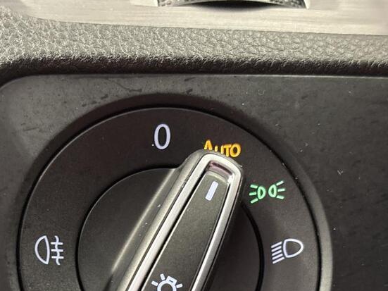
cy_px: 285
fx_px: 762
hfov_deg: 28.6
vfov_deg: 20.9
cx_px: 180
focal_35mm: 68
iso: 500
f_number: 1.6
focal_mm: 5.96
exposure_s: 1/25
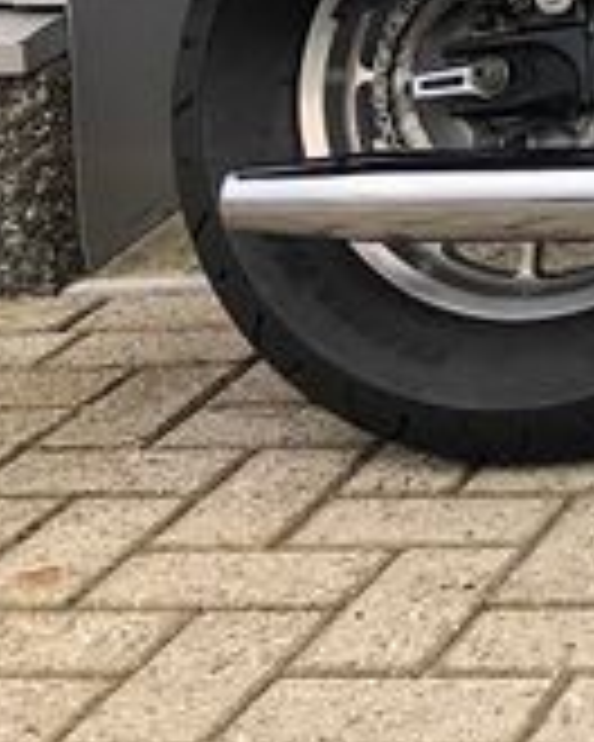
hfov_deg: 12.0
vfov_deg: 16.7
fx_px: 2329
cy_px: -310
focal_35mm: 106
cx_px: 1368
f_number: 1.8
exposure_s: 1/484
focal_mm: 3.99
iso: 25
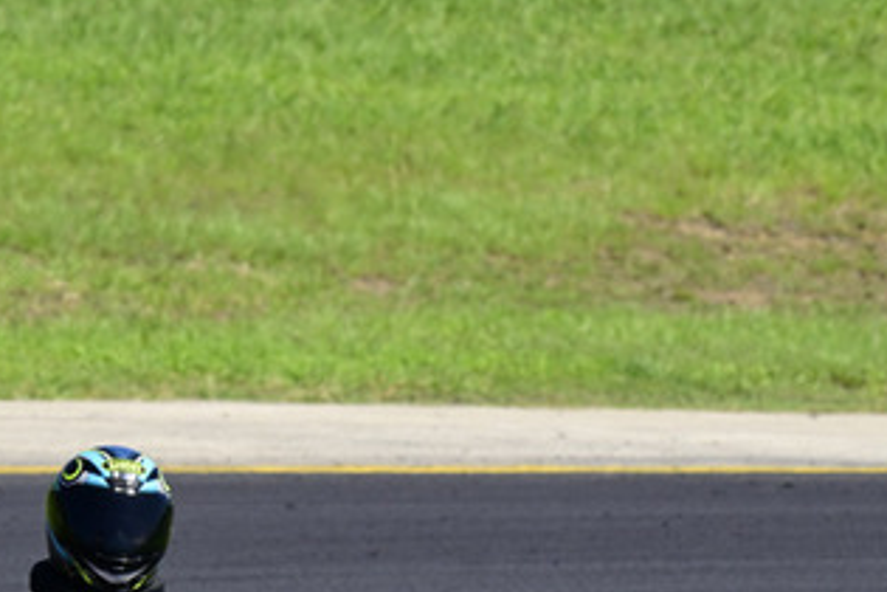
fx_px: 23775
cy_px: 403
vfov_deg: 1.4
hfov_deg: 2.1
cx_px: 141
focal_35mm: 965
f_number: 11
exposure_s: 1/640
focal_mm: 380
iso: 500
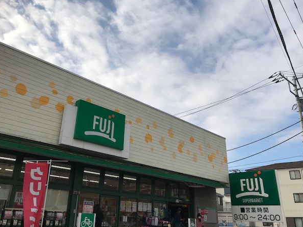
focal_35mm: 30
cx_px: 143
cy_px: 107
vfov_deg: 46.8
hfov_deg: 59.9
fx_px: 263
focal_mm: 3.99
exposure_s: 1/3831
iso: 20
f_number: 1.8
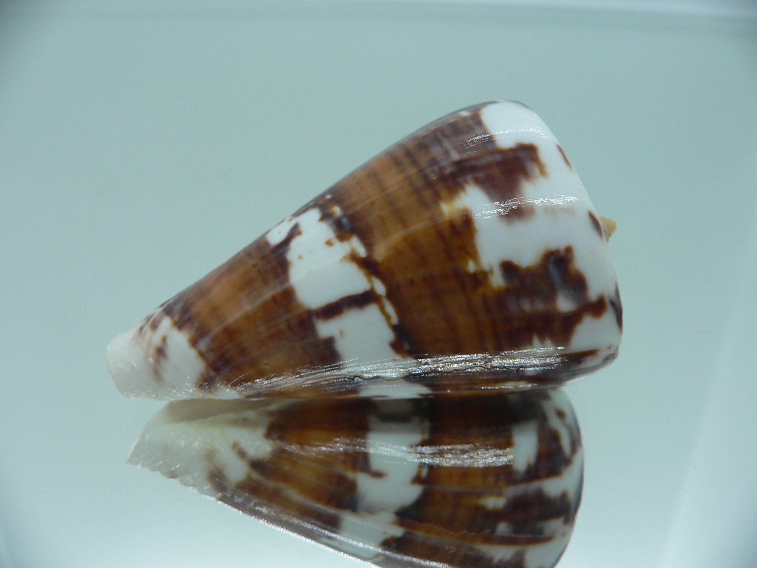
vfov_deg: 40.7
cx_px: 378
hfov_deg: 52.6
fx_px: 765
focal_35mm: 35
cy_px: 284
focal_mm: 4.6
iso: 80
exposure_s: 1/60
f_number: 2.8
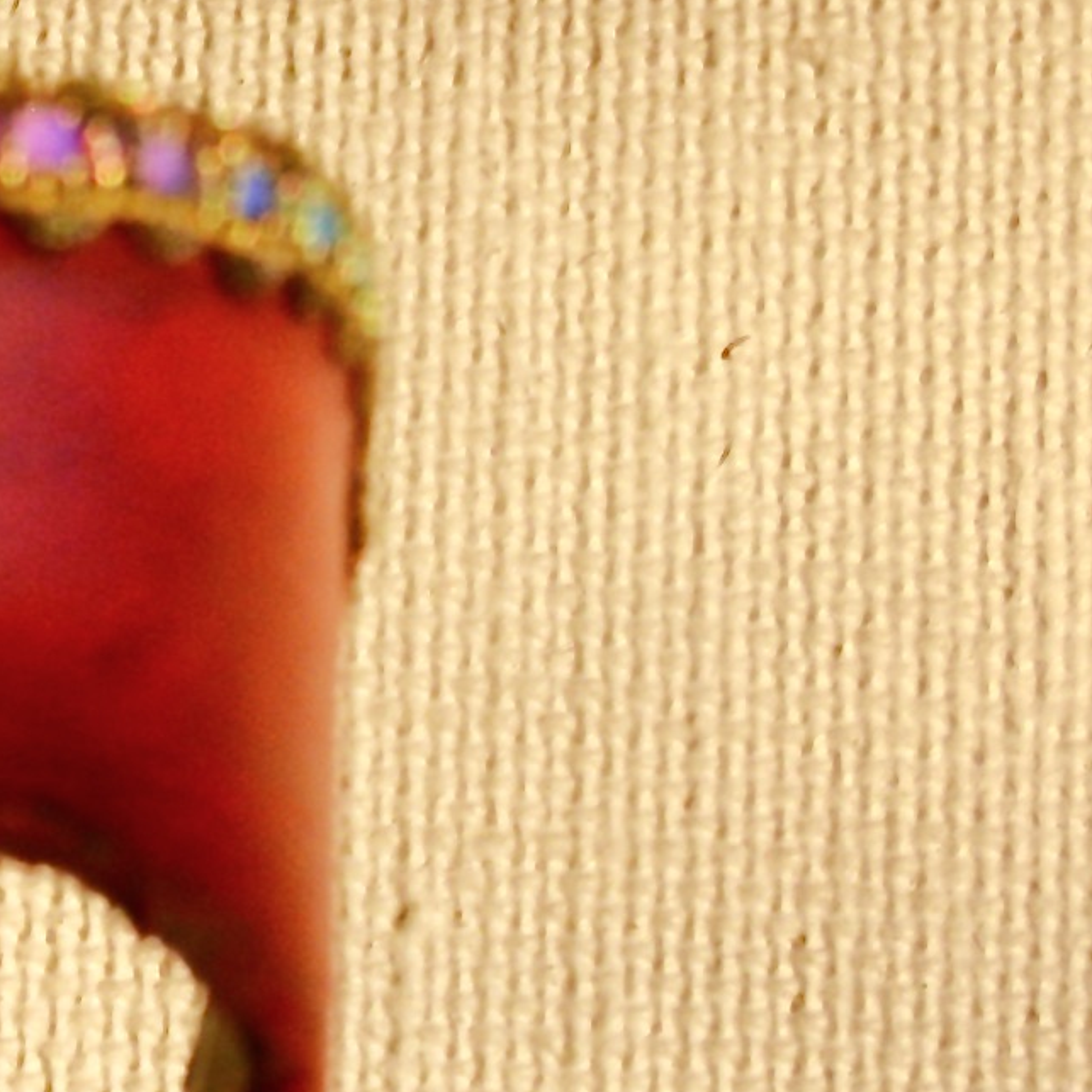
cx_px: -1410
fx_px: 7315
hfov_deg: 8.0
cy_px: 1505
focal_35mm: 205
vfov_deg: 8.4
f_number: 7.1
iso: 200
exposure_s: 1/200
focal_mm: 23
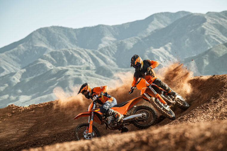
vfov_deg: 10.6
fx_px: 820
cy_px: 76
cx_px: 114
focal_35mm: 130
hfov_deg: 15.8
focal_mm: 130
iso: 640
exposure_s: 1/800
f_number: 4.5
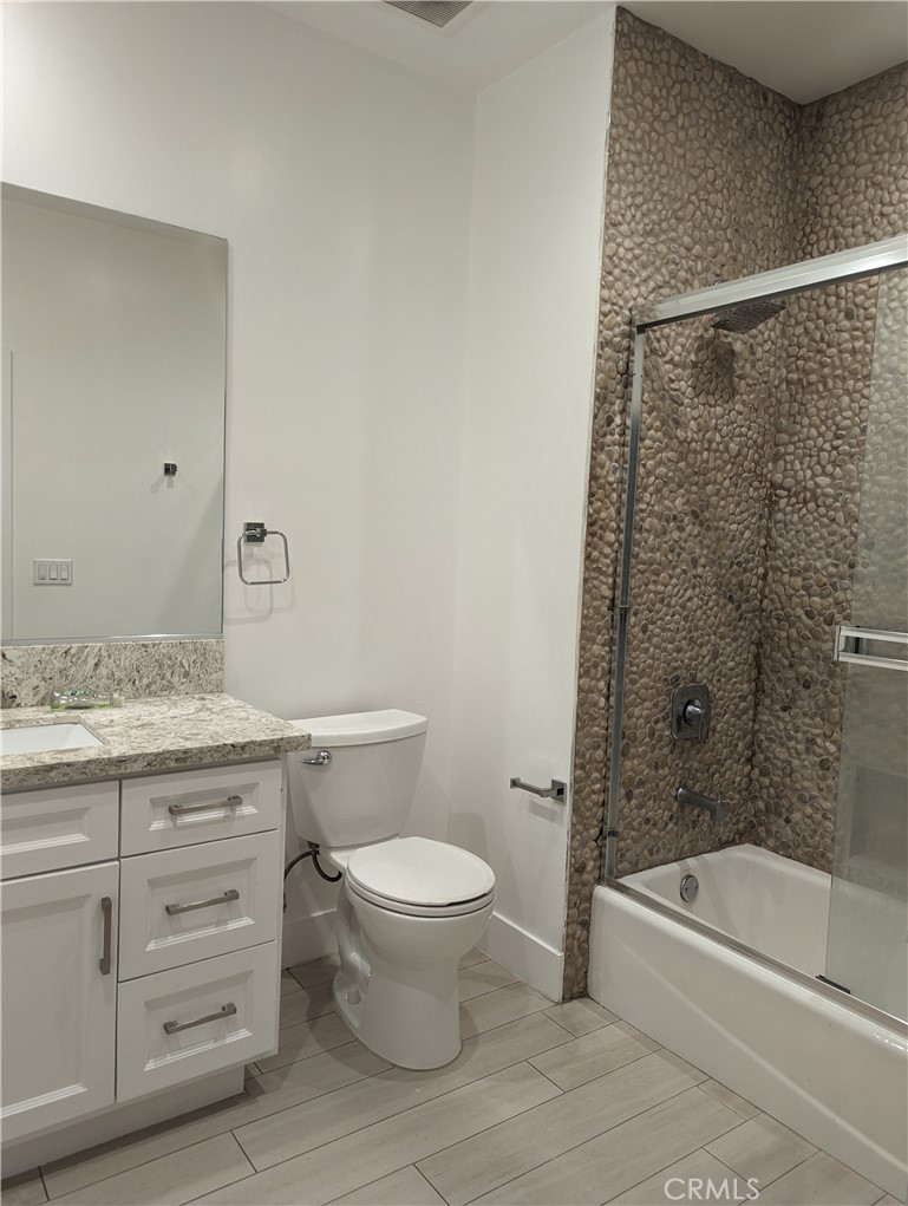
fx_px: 837
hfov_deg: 56.9
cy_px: 603
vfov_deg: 71.5
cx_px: 454
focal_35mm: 24
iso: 71
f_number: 1.85
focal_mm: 6.81
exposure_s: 1/40
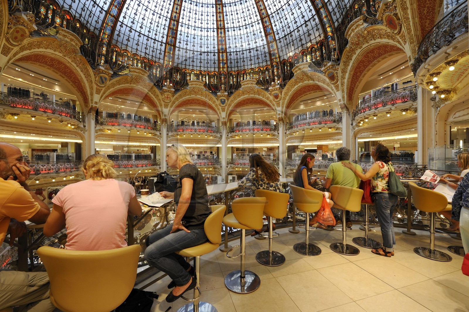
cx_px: 234
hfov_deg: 104.3
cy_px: 156
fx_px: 182
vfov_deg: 81.1
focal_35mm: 14
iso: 800
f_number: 8
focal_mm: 14
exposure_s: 1/50
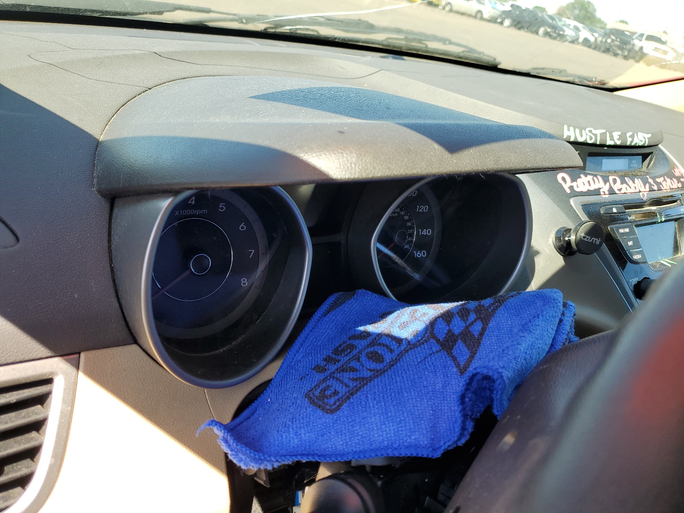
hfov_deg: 67.3
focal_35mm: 26
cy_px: 256
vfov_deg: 53.1
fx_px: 514
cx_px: 342
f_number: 1.5
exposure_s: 1/435
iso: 50
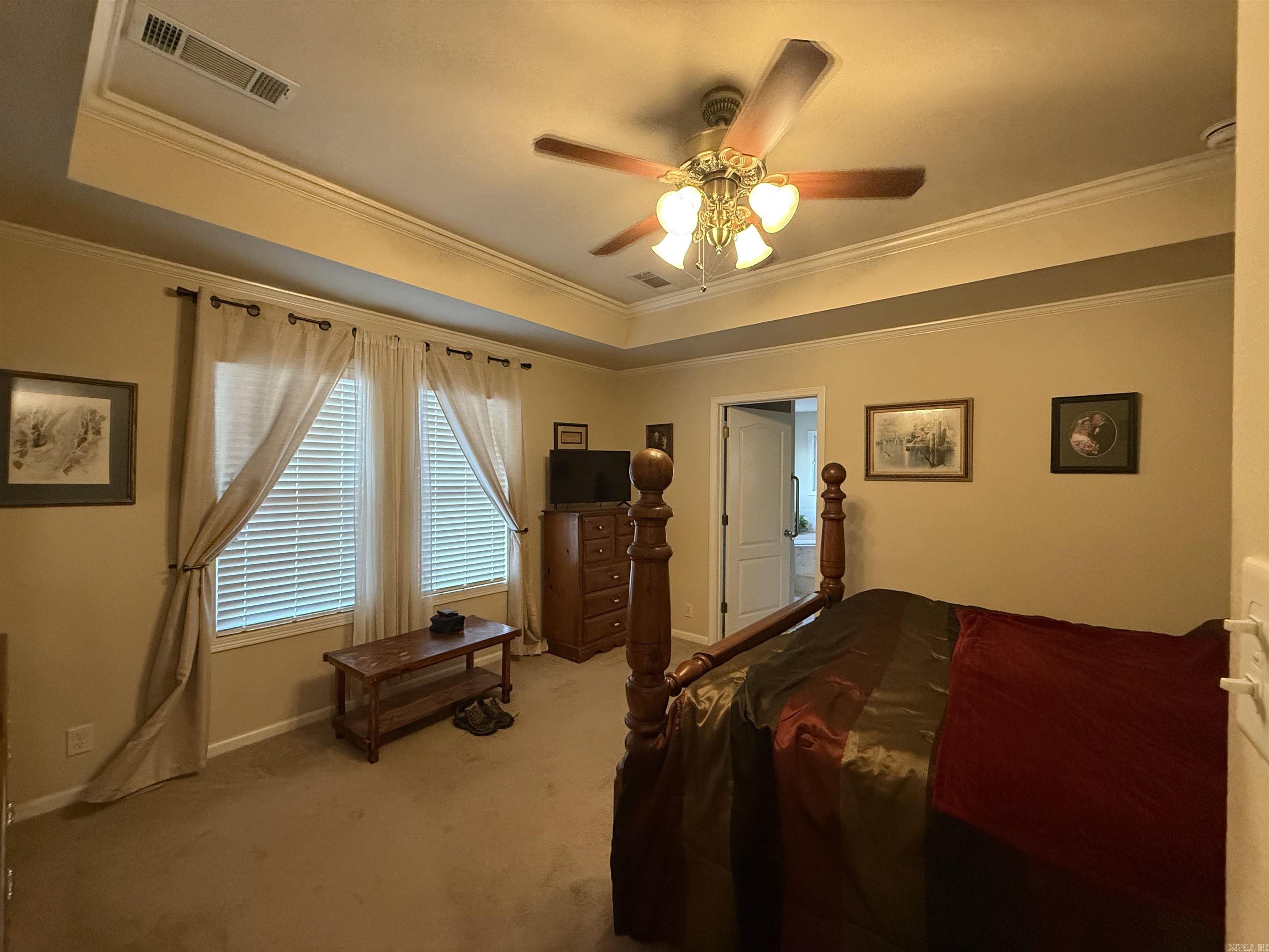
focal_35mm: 14
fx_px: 513
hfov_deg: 102.1
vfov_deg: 85.7
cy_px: 476
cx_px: 634
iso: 640
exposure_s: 1/60
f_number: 2.2
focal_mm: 2.22
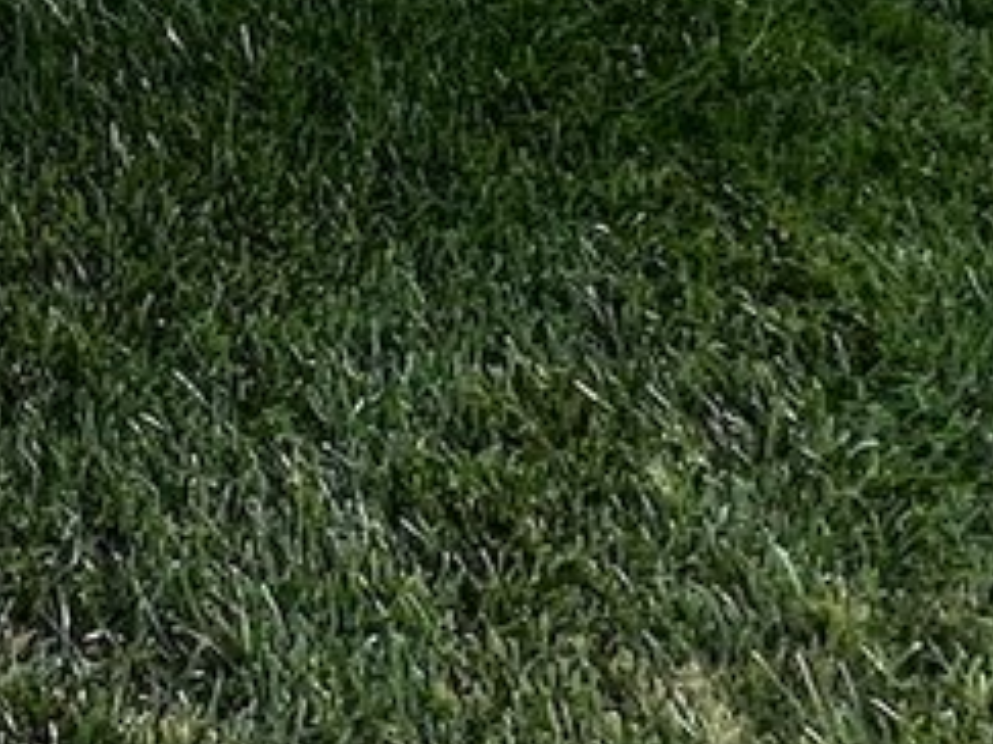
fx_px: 2322
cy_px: -709
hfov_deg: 20.3
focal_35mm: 81
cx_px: -541
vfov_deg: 15.1
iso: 64
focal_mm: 1.57
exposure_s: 1/99
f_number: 1.8
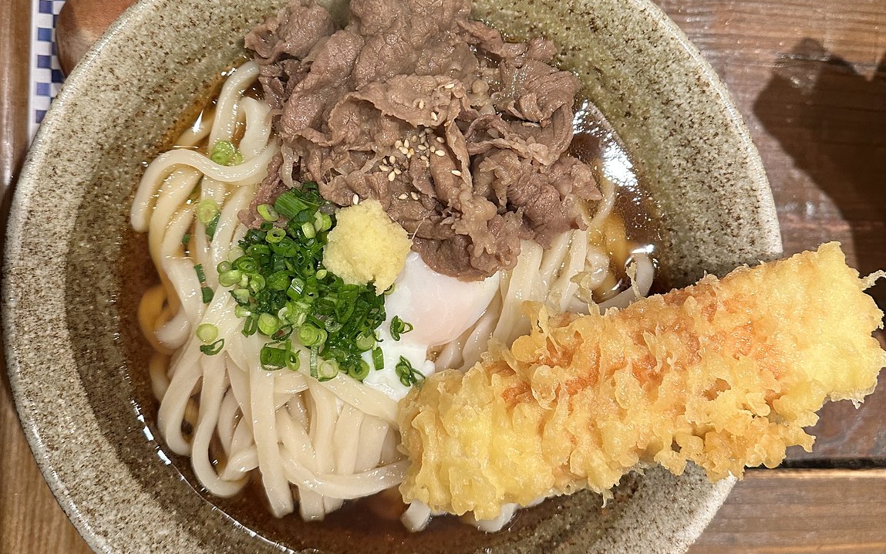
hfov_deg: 56.7
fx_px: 821
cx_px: 443
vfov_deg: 37.2
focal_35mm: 34
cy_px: 238
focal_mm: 6.86
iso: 400
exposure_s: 1/60
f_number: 1.78
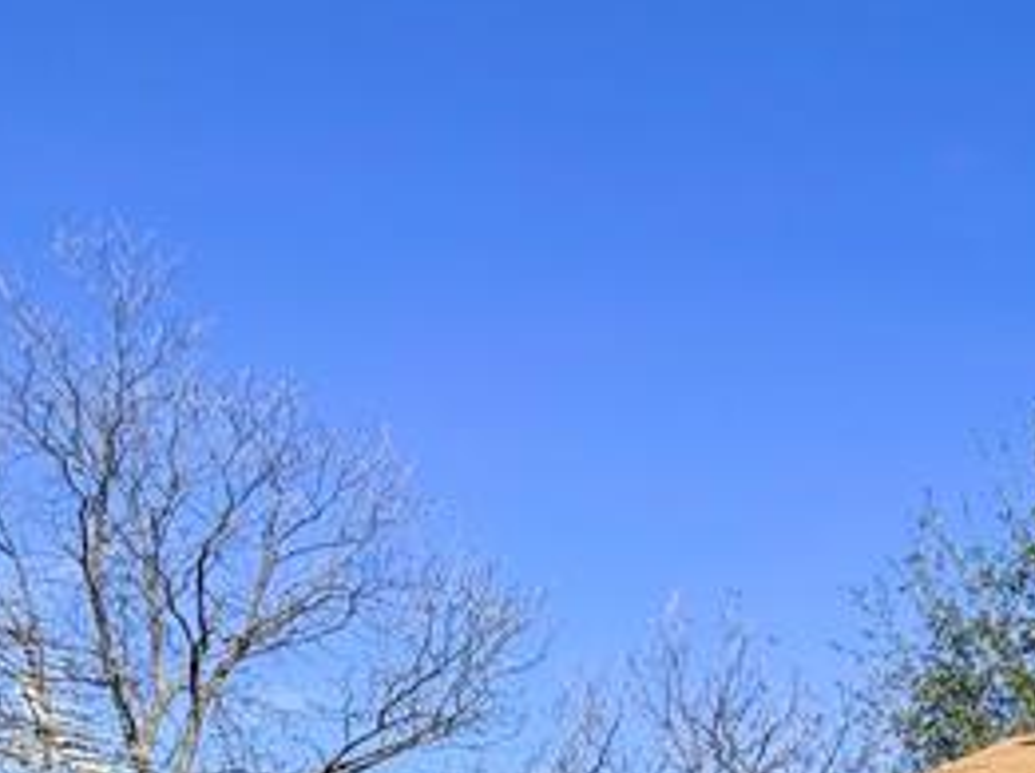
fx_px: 1642
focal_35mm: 55
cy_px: 1126
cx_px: 1027
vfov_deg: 22.3
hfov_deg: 32.3
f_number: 2.2
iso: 20
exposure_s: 1/789
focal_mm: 2.22
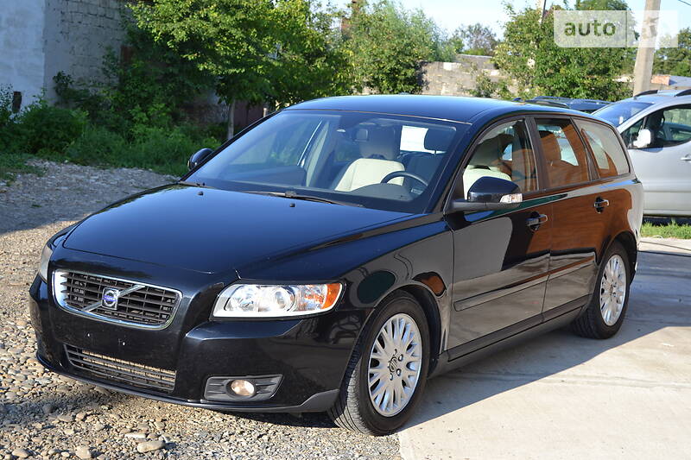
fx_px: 1151
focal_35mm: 60
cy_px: 230
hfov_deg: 33.4
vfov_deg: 22.6
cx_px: 346
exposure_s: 1/125
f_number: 5.6
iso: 100
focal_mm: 40
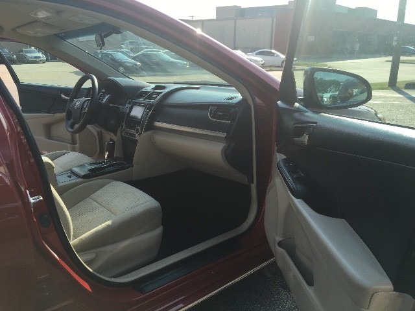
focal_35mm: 29
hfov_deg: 61.7
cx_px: 208
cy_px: 156
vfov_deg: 48.2
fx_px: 348
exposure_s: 1/845
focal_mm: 4.15
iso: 25
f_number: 2.2
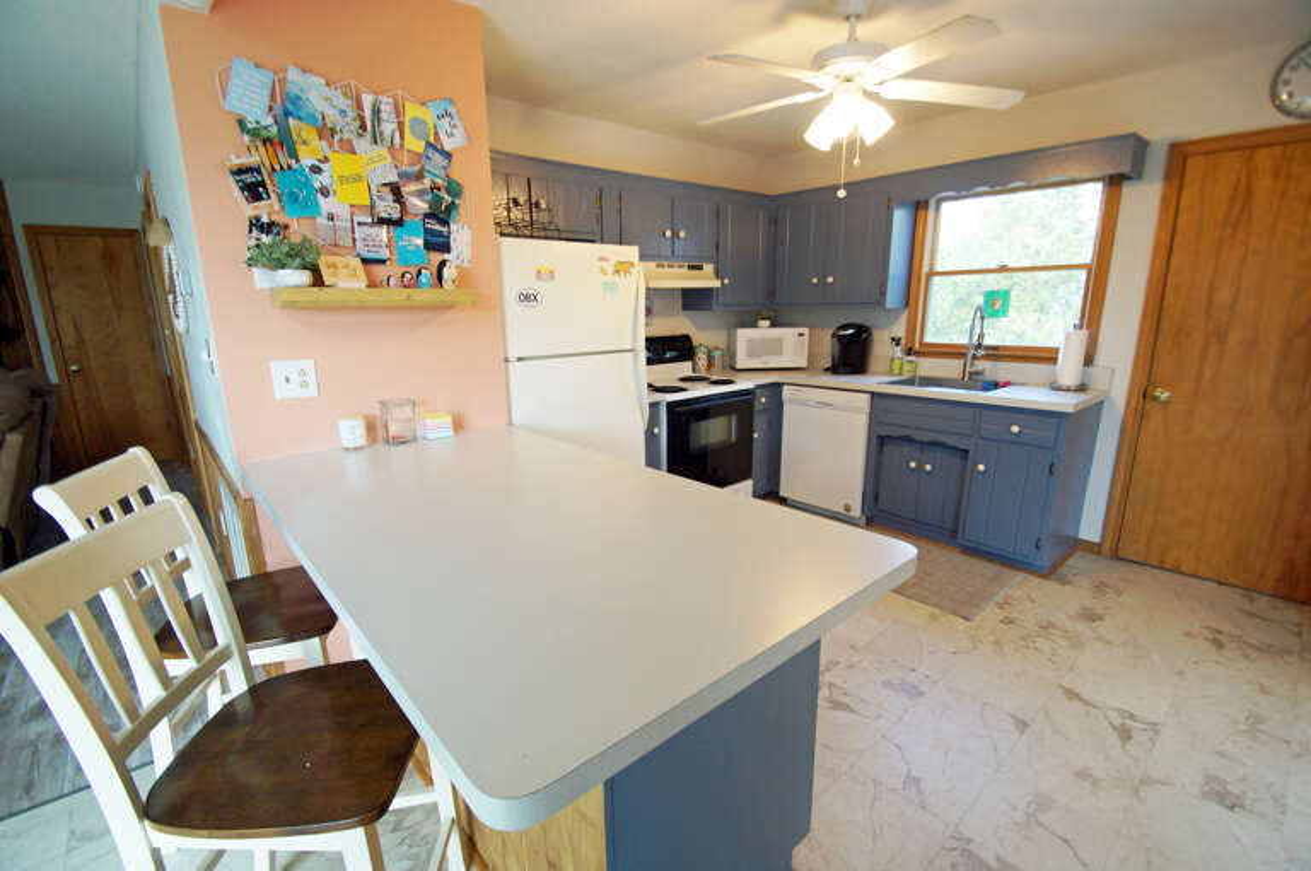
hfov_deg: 100.5
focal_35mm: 15
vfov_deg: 77.2
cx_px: 656
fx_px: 546
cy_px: 436
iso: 400
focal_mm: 10
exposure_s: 1/60
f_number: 4
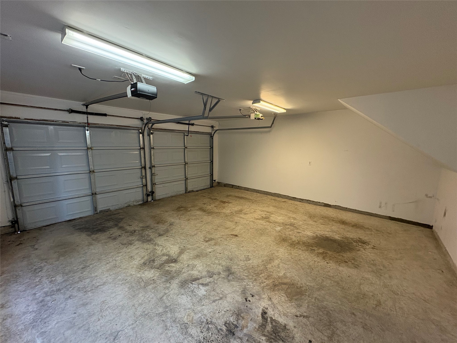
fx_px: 185
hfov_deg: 102.1
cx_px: 228
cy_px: 172
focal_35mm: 14
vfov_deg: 85.7
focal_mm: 2.22
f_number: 2.2
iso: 250
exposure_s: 1/60
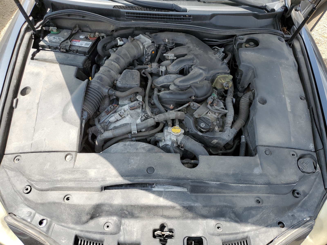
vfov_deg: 53.1
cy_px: 122
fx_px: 246
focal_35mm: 26
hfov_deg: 67.3
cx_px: 164
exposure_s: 1/833
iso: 50
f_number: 1.5
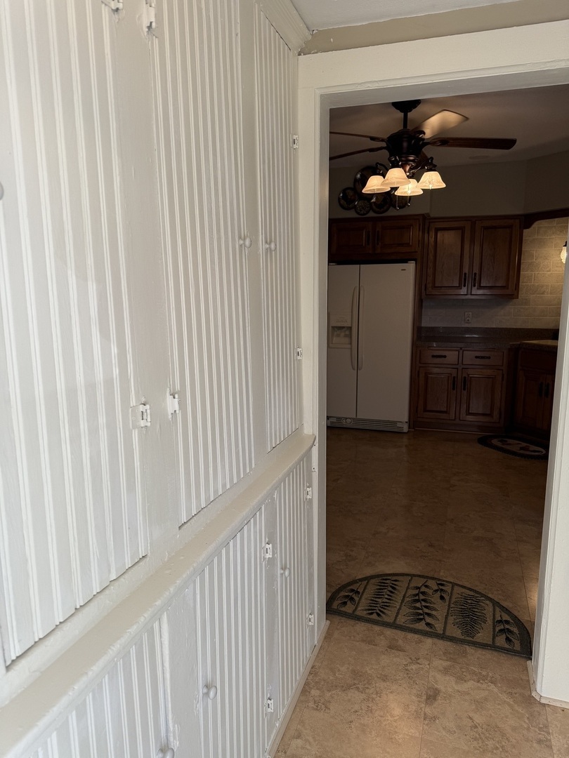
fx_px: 526
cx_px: 284
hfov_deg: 56.8
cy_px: 379
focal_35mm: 24
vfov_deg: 71.6
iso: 64
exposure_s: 1/227
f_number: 1.78
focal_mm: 6.76
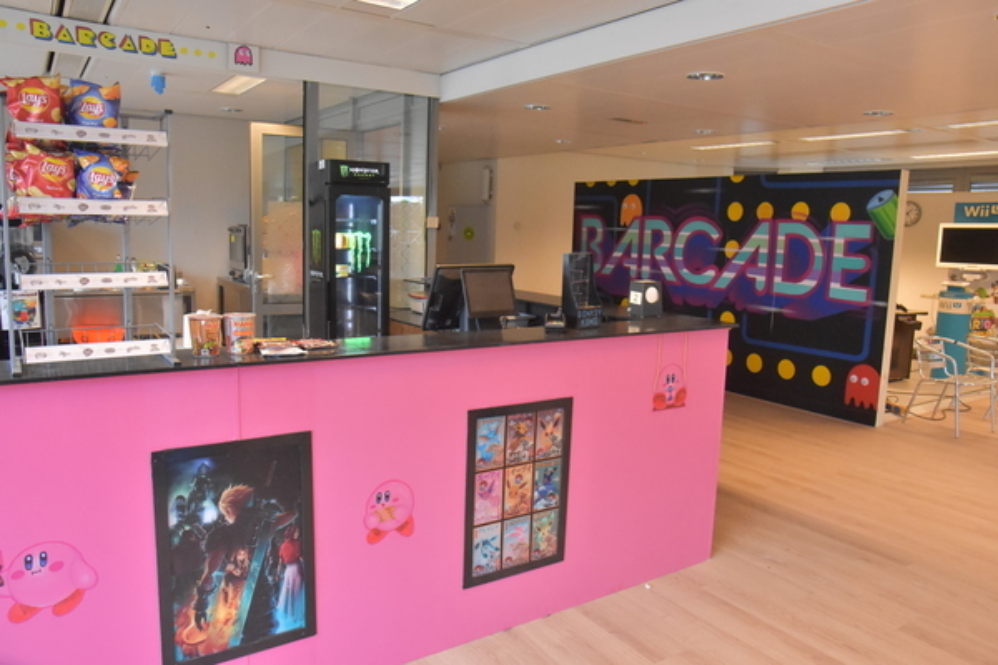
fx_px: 707
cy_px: 332
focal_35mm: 26
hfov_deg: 70.4
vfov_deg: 50.4
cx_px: 499
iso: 4000
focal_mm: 17
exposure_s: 1/100
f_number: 5
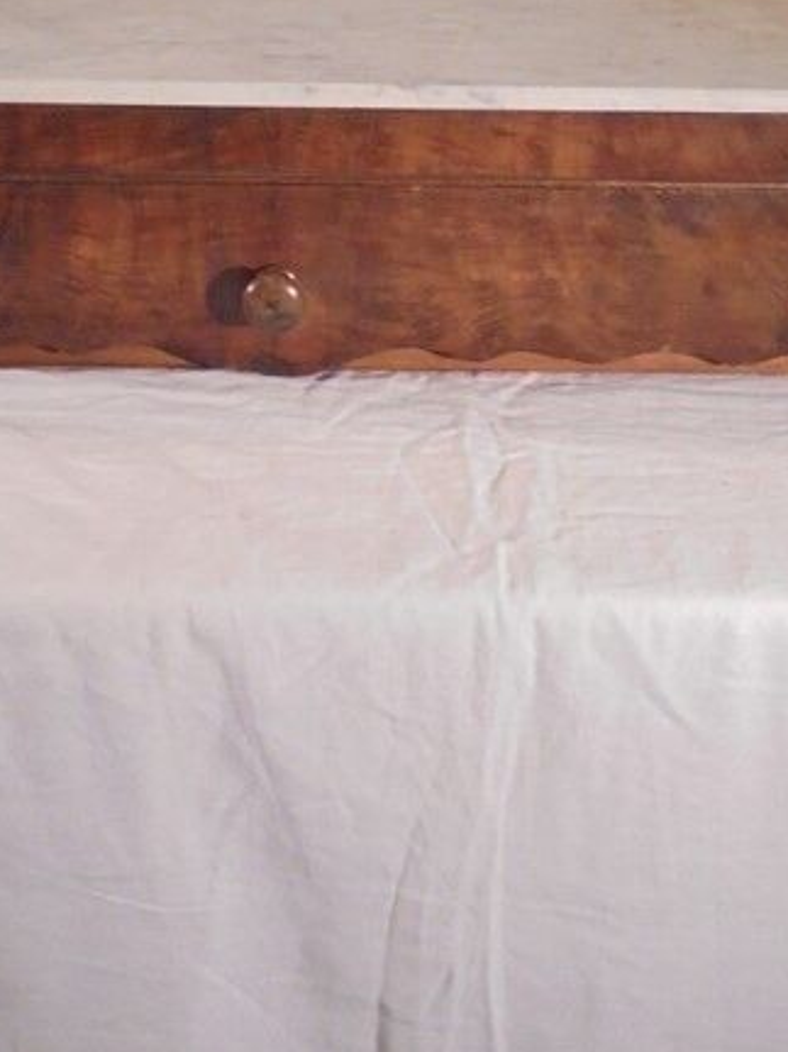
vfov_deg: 26.2
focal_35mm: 71
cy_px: 32
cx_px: 267
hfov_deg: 20.6
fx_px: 2156
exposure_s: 1/25
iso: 400
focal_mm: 6.1
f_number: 4
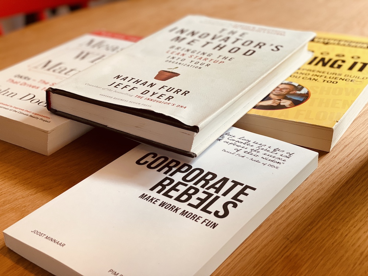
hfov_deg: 36.8
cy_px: 138
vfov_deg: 28.0
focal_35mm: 52
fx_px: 553
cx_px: 184
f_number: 2
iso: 125
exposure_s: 1/111
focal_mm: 6
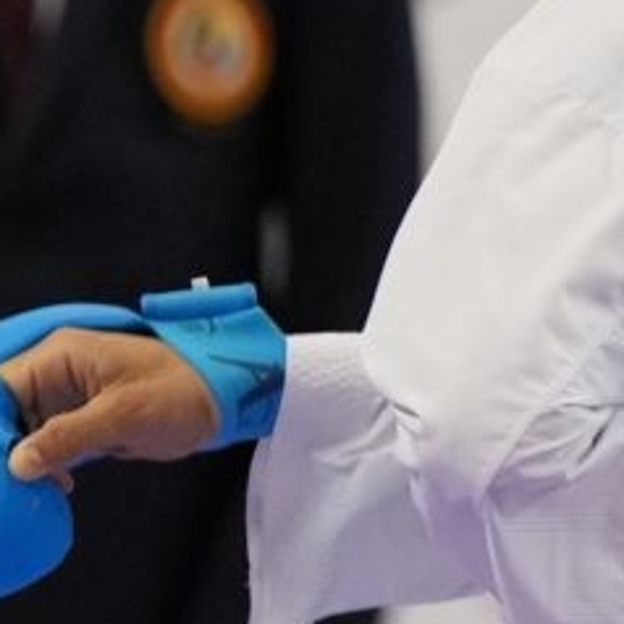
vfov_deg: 1.5
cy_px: 370
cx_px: -1395
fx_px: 23290
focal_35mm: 1142
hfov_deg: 1.5
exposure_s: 1/1000
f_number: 2.8
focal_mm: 178
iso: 2500
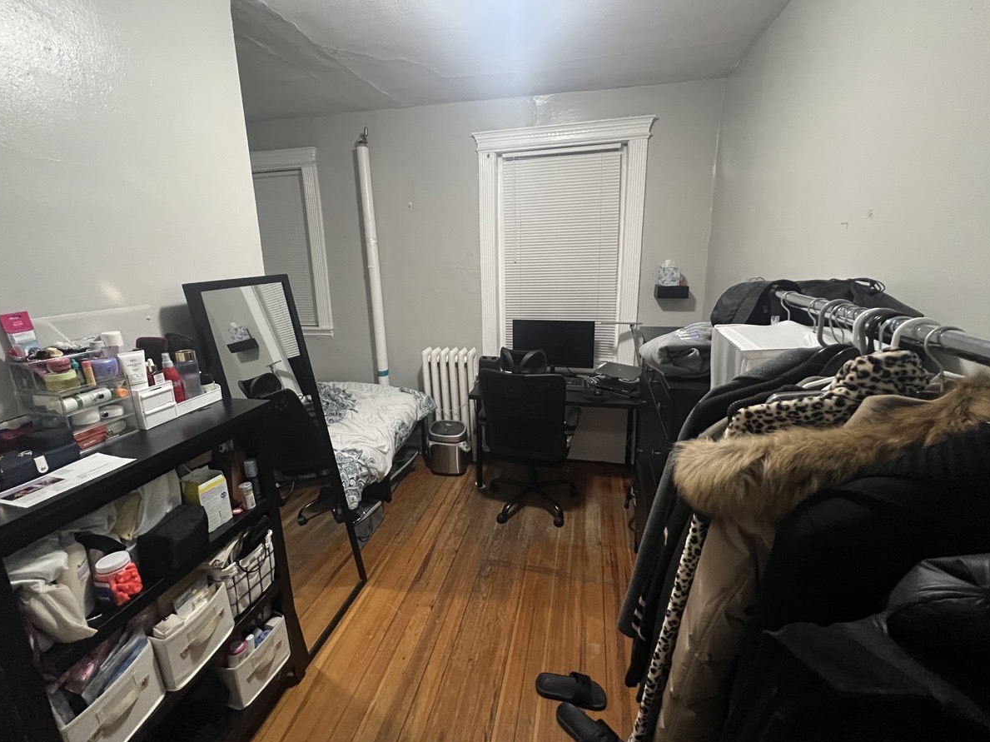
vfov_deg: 85.6
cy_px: 353
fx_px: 400
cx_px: 495
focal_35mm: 14
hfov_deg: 102.1
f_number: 1.8
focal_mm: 1.57
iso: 1000
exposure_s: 1/60
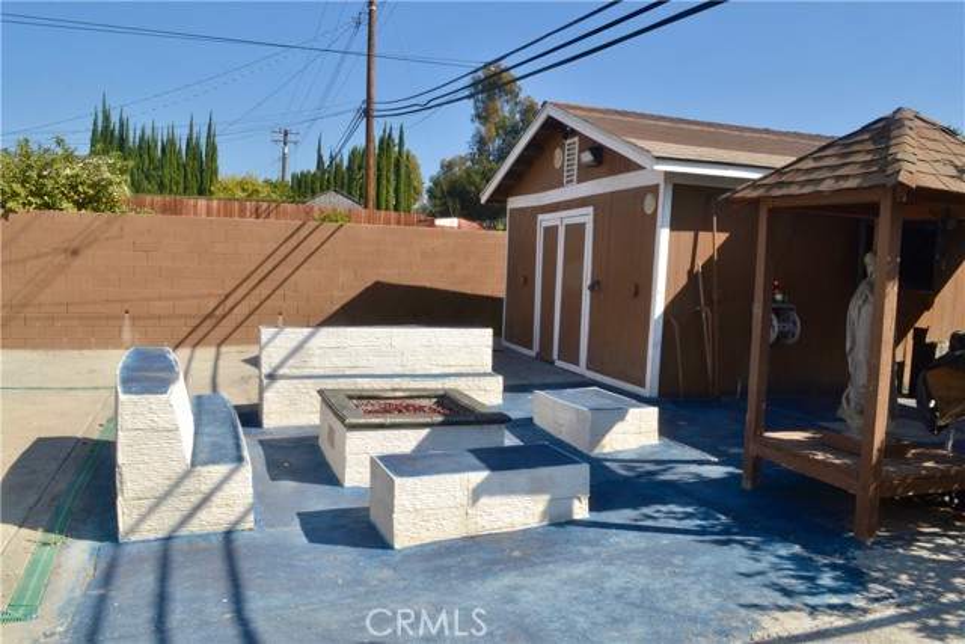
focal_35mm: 27
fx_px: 724
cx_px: 482
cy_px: 322
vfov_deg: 48.0
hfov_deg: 67.4
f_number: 22
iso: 200
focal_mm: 18
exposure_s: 1/60
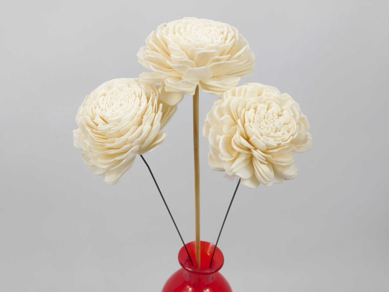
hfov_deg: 46.8
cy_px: 146
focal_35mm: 40
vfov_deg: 36.0
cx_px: 194
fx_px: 450
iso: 125
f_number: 3.6
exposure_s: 1/160
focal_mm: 7.1
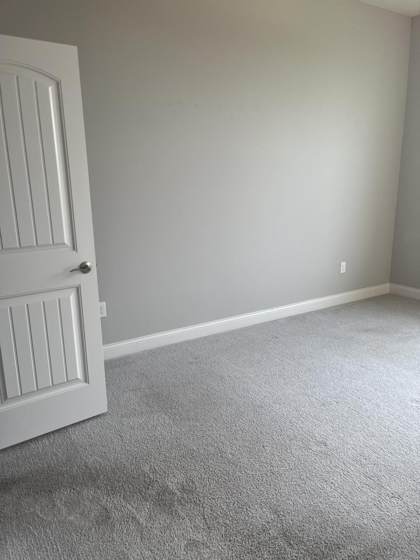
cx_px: 210
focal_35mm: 26
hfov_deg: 53.1
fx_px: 421
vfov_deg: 67.3
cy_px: 280
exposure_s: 1/120
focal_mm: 5.1
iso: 64
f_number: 1.6
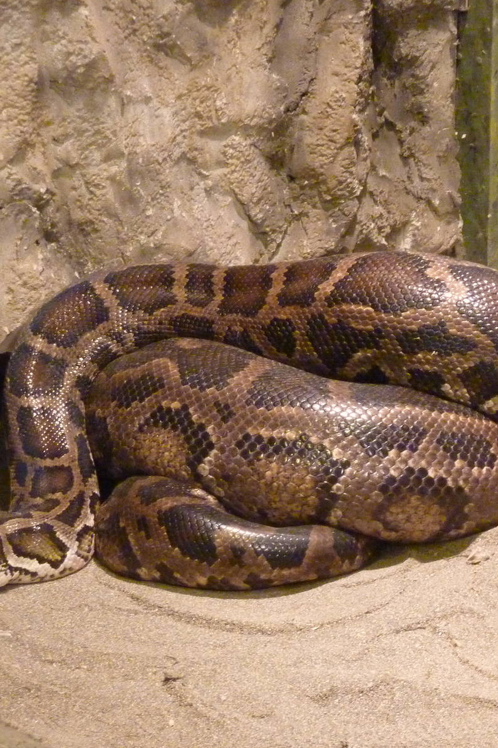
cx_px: 381
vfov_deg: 12.4
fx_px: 3445
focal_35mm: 166
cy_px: 373
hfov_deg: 8.3
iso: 800
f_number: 4.4
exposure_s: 1/10
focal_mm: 19.5
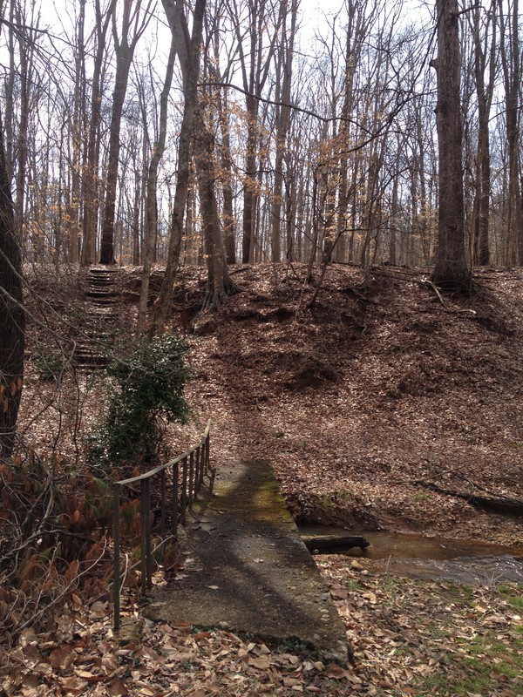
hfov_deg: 40.7
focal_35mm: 35
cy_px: 348
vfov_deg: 52.6
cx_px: 262
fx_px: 705
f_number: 2.4
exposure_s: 1/726
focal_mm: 4.28
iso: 50
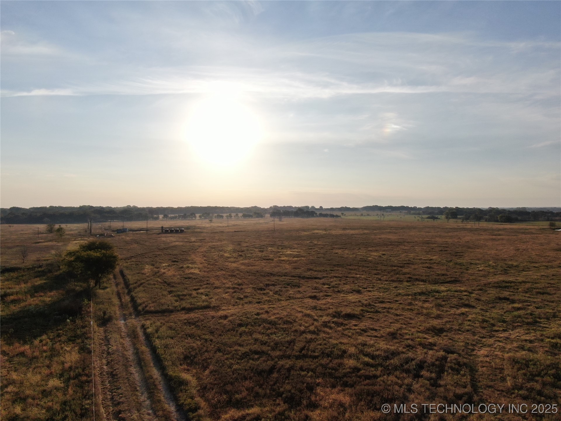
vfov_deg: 56.8
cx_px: 280
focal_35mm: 24
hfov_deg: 71.6
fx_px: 389
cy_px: 210
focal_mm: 4.39
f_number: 2.8
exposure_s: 1/3200
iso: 110
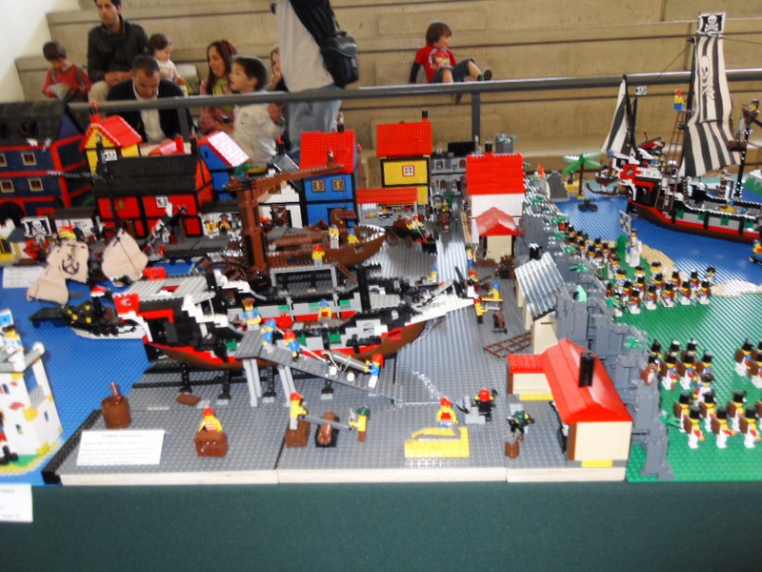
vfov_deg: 49.7
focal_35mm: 28
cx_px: 381
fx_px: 616
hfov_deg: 63.4
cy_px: 286
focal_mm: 6
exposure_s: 1/45
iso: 200
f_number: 2.8
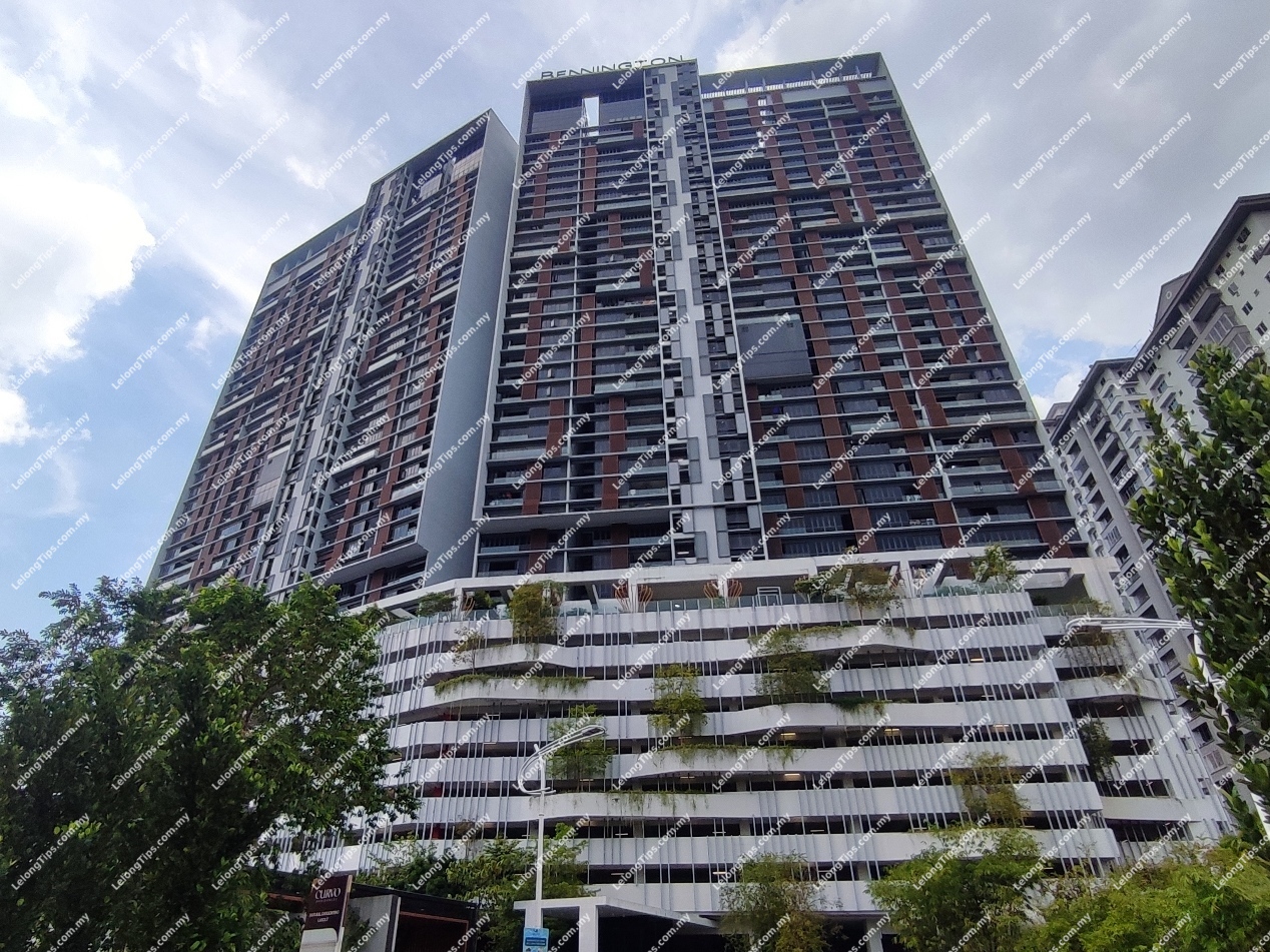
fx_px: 587
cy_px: 476
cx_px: 635
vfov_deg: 78.1
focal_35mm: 16
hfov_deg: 94.5
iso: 50
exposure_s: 1/912
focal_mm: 1.65
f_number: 2.2
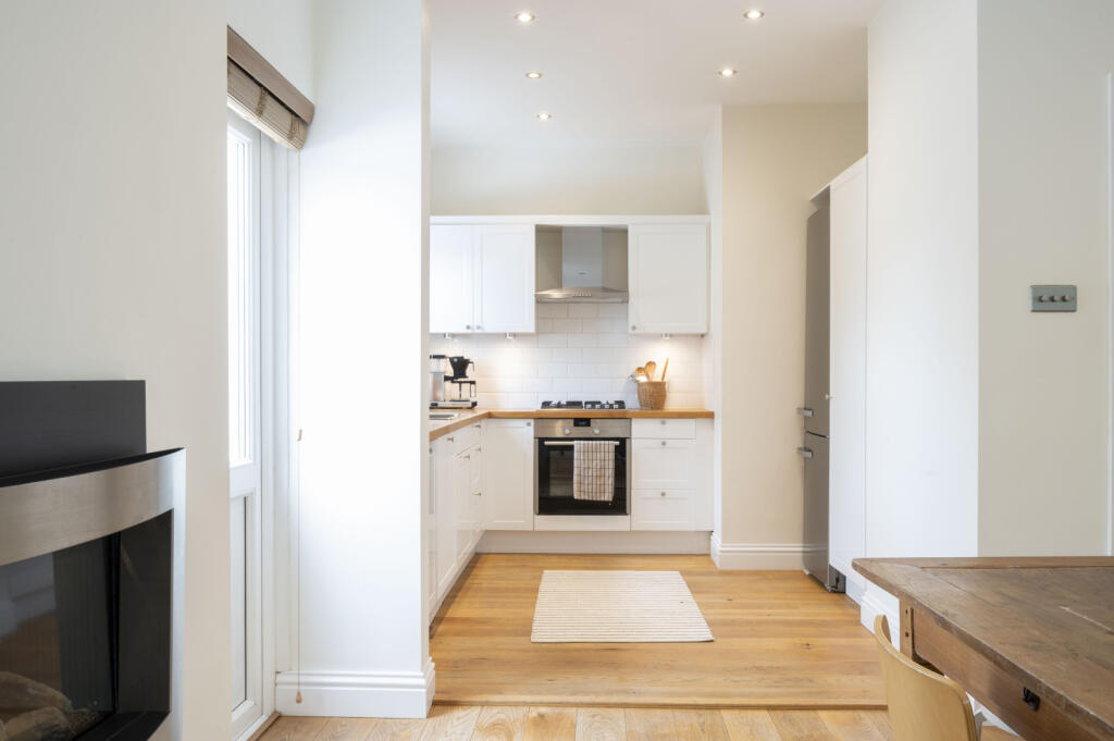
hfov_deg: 62.0
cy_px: 370
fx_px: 928
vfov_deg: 43.5
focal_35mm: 30
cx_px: 557
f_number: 16
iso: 200
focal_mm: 30
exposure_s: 1/1.67
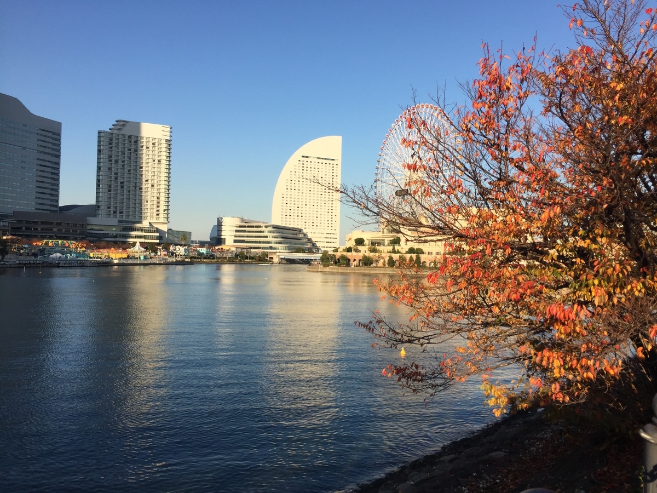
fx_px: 550
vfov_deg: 48.2
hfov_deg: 61.7
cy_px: 246
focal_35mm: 29
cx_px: 328
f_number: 2.2
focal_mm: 4.15
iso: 32
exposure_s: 1/1582
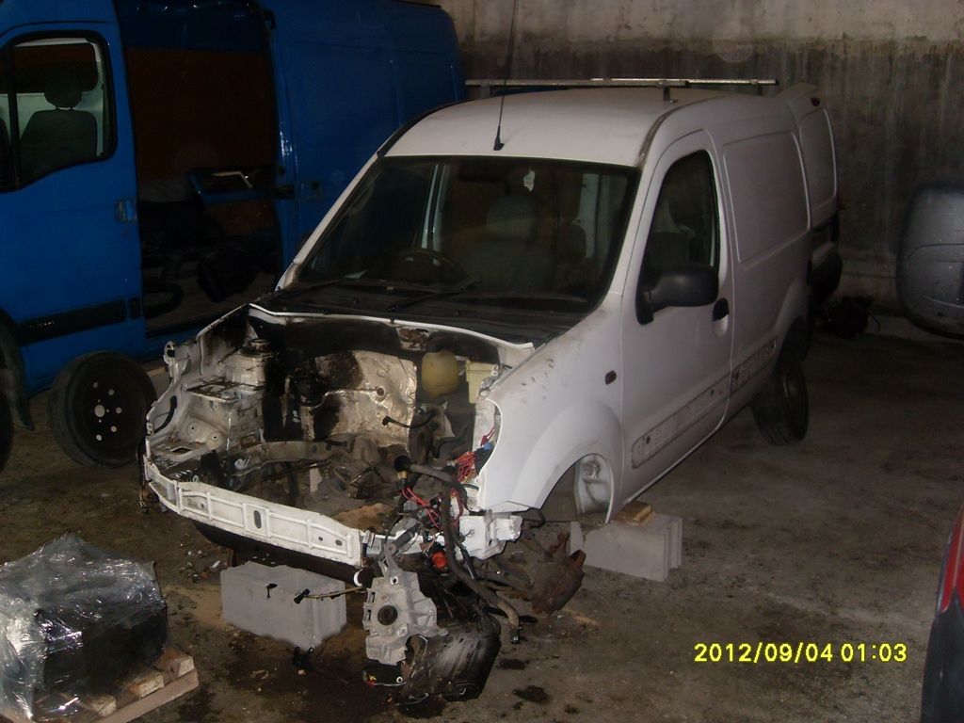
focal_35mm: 37
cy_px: 362
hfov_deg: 50.1
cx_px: 482
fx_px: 1030
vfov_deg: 38.7
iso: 160
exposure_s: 1/45
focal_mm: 6.3
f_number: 2.8
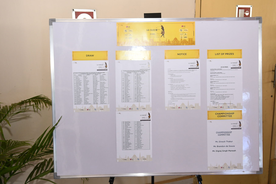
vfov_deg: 33.4
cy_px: 92
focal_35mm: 40
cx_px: 152
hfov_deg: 48.4
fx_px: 307
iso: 800
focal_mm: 24
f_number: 2.8
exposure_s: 1/125
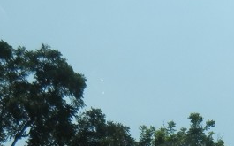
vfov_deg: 10.1
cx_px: 189
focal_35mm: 123
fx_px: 784
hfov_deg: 16.8
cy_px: 247
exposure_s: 1/726
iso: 160
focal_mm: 5.4
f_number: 7
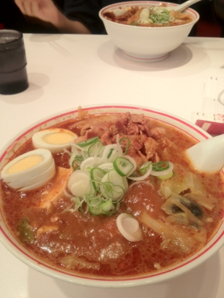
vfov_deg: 52.6
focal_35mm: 35
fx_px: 302
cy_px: 149
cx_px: 112
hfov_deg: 40.7
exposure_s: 1/20
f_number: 2.4
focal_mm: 4.28
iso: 125
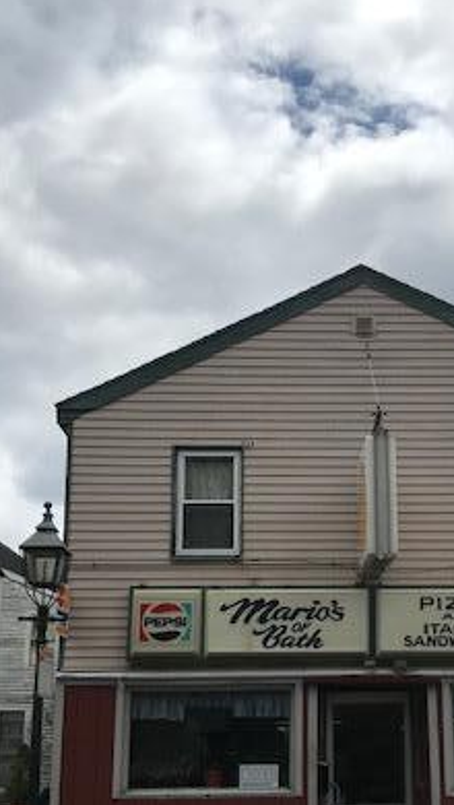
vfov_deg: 40.7
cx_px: 340
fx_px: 1068
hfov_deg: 23.8
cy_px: 551
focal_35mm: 50
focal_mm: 3.99
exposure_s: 1/5988
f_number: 1.8
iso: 20
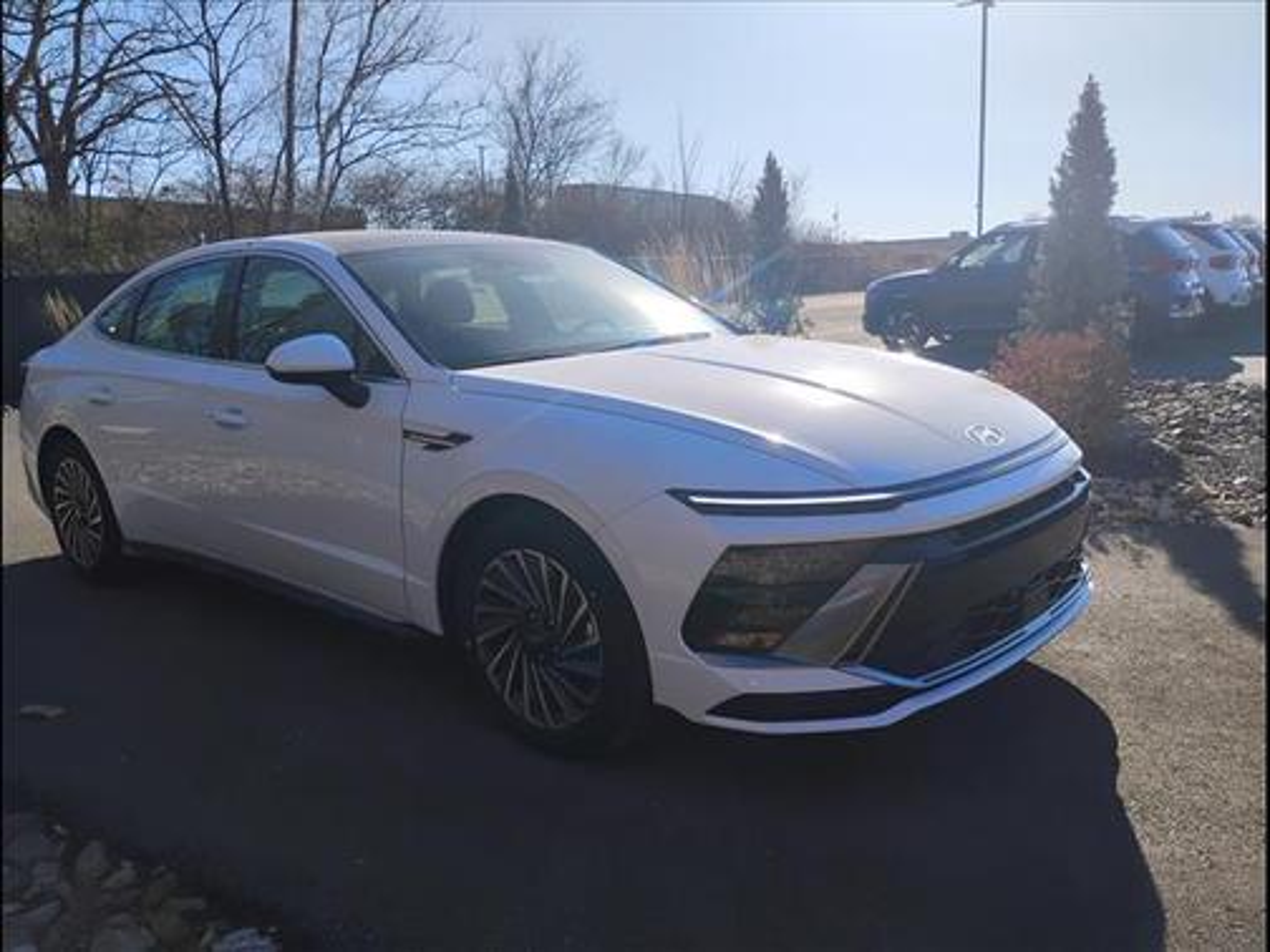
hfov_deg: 63.4
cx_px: 635
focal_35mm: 28
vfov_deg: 49.7
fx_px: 1027
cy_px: 476
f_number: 1.8
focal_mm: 4.26
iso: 100
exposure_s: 1/1667
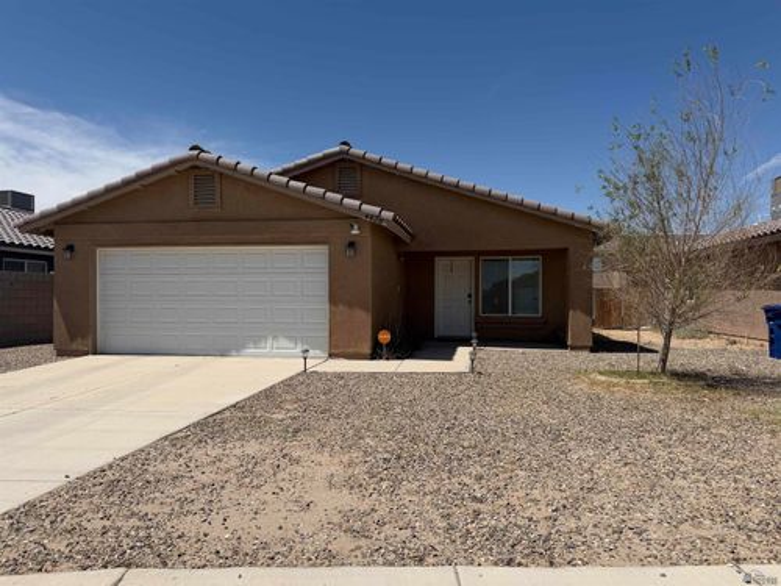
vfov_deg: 56.8
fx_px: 541
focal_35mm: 24
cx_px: 390
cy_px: 293
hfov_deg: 71.6
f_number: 1.78
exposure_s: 1/10309
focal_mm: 6.76
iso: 80
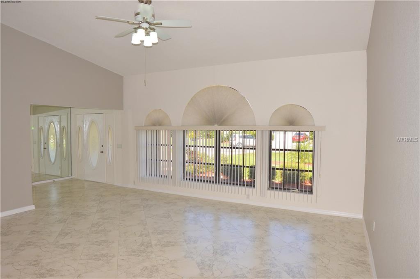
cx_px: 210
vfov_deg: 56.0
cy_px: 140
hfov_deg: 77.4
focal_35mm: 22
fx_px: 262
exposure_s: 1/100
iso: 200
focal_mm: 15
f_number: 6.3
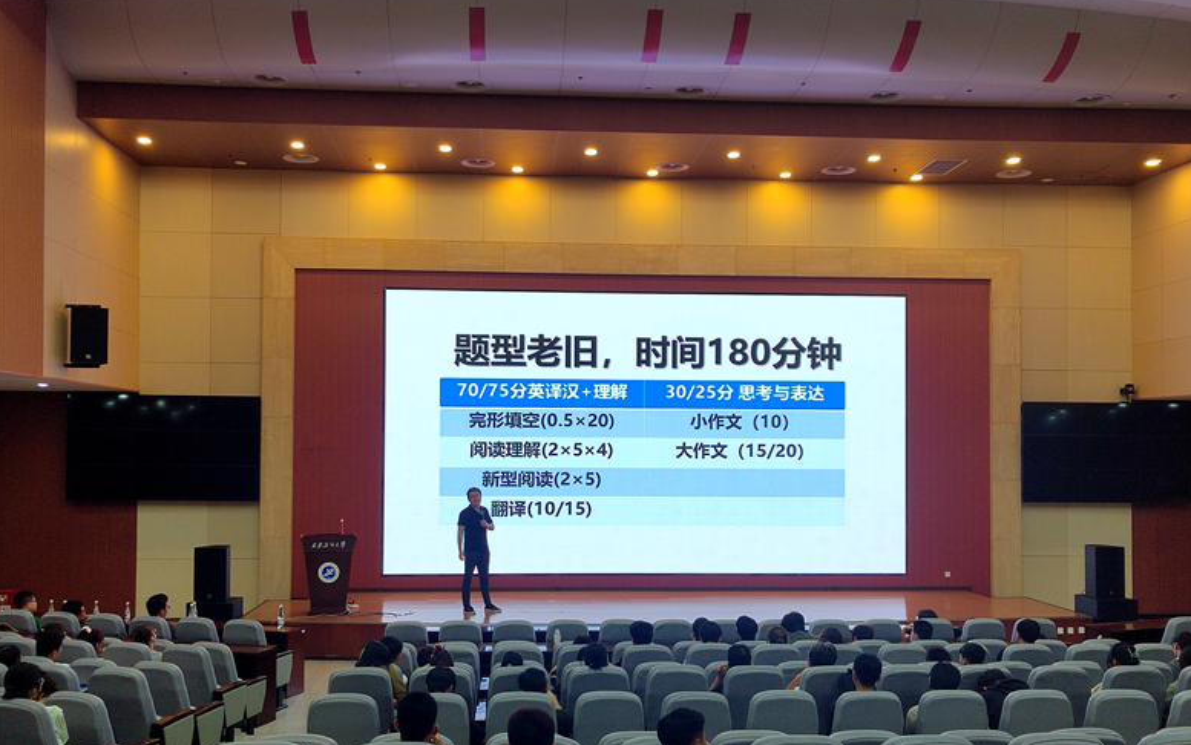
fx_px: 1169
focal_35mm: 36
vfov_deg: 35.3
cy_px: 426
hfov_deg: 54.0
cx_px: 582
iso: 706
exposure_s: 1/50
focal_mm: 5.52
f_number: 1.9
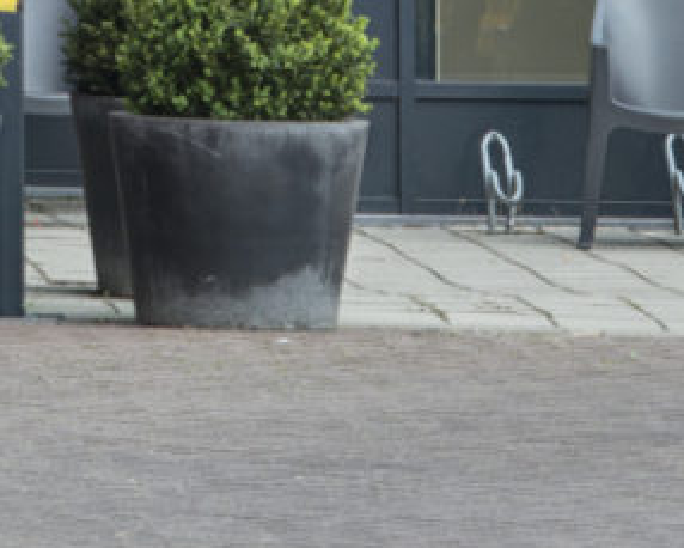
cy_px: -1359
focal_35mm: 668
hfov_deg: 2.9
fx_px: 13527
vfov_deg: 2.3
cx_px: -463
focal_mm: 85
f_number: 8
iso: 200
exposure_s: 1/160
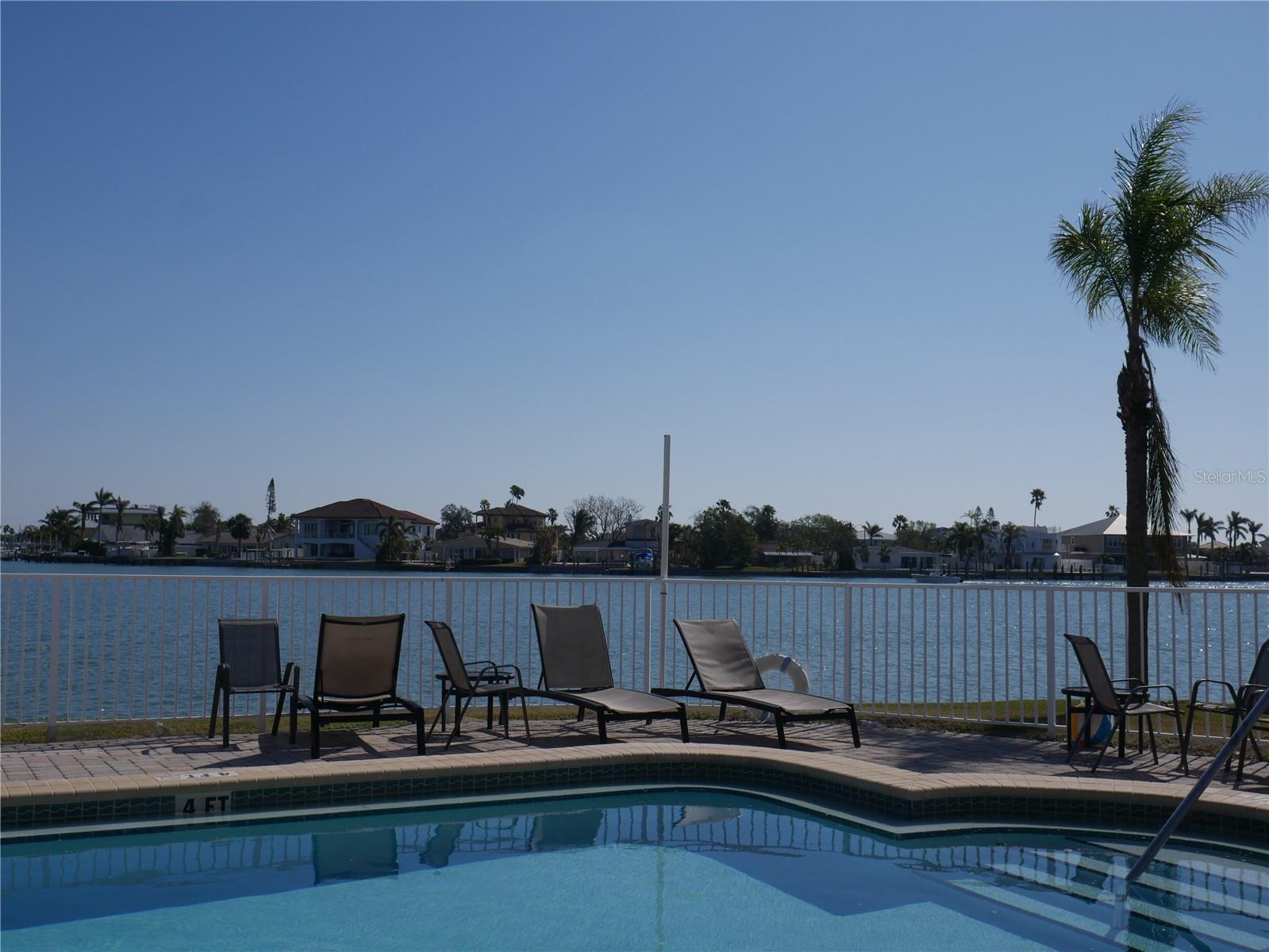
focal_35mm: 38
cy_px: 476
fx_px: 1393
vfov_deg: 37.7
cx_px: 634
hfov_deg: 49.0
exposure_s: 1/800
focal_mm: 19
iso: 200
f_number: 11
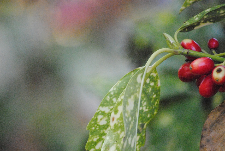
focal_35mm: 382
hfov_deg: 5.4
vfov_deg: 3.6
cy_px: 77
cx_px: 117
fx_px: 2390
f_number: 5.6
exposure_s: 1/1000
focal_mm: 200
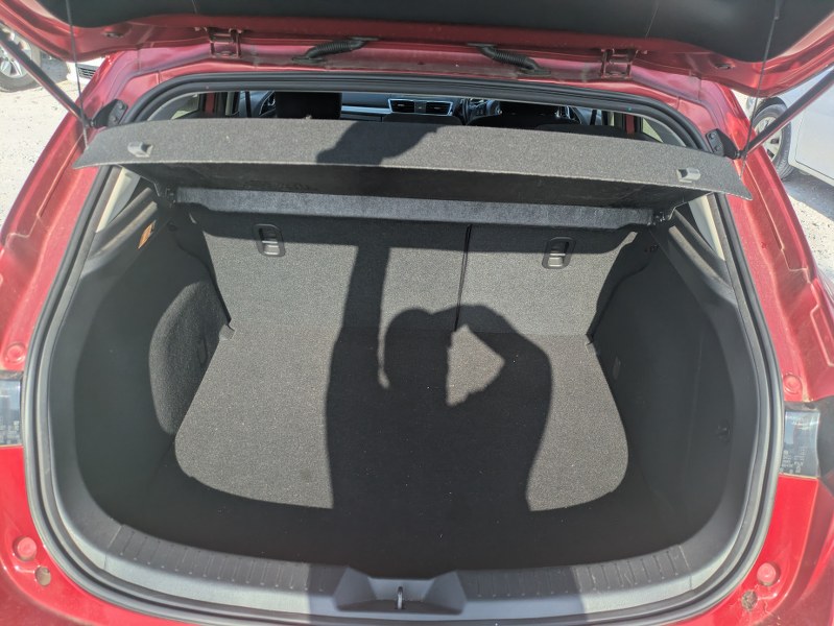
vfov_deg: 54.9
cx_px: 417
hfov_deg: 69.4
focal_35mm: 25
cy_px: 313
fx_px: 603
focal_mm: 5.43
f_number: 1.89
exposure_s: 1/1093
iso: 50
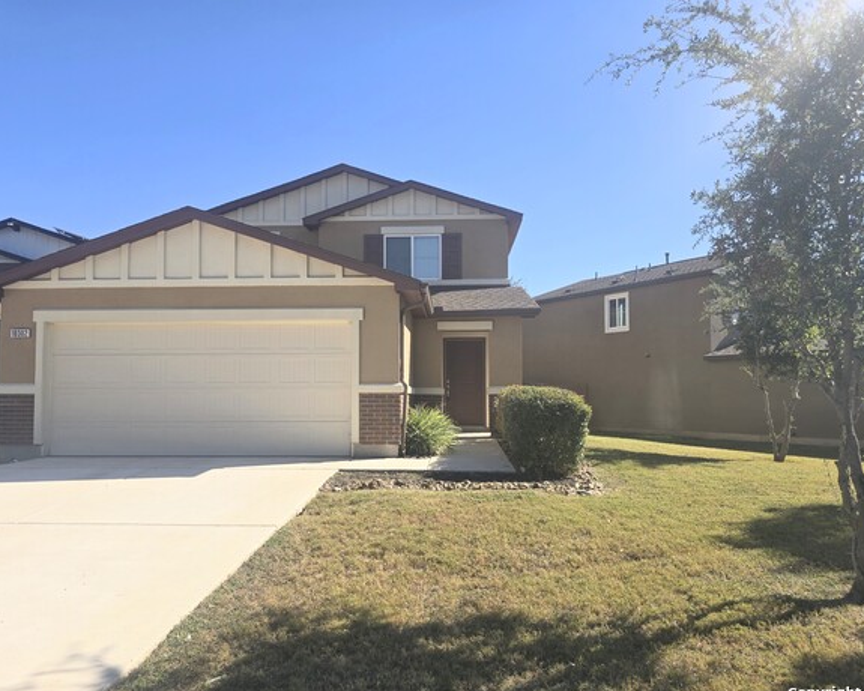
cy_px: 359
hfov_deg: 68.1
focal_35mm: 25
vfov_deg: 56.8
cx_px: 427
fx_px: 639
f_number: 1.7
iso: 12
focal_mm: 6.3
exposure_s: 1/848
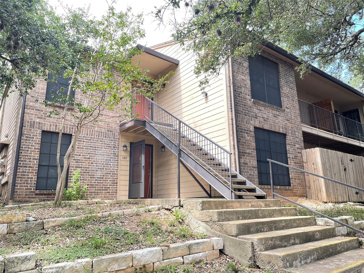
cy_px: 136
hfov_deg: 67.3
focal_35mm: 26
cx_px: 182
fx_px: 273
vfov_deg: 53.1
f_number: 1.6
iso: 32
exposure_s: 1/214
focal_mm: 4.2
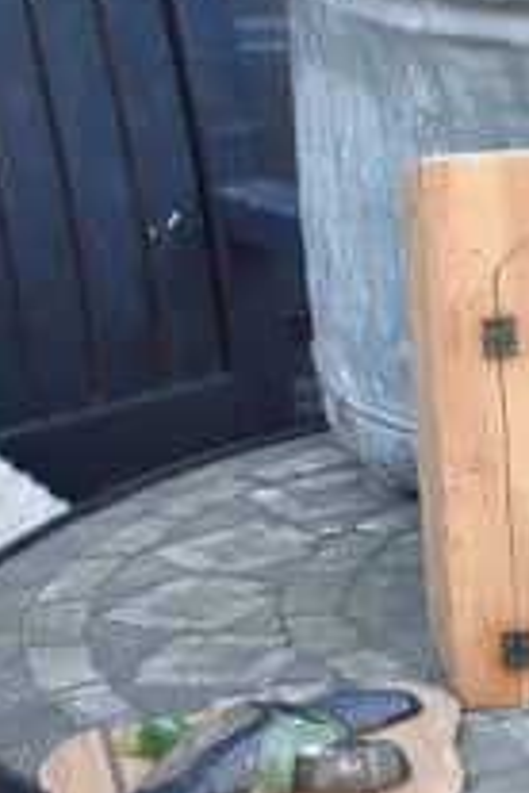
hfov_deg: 6.2
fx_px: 4749
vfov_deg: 9.5
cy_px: 770
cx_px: 1175
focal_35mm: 215
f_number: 6.3
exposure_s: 1/160
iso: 400
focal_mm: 29
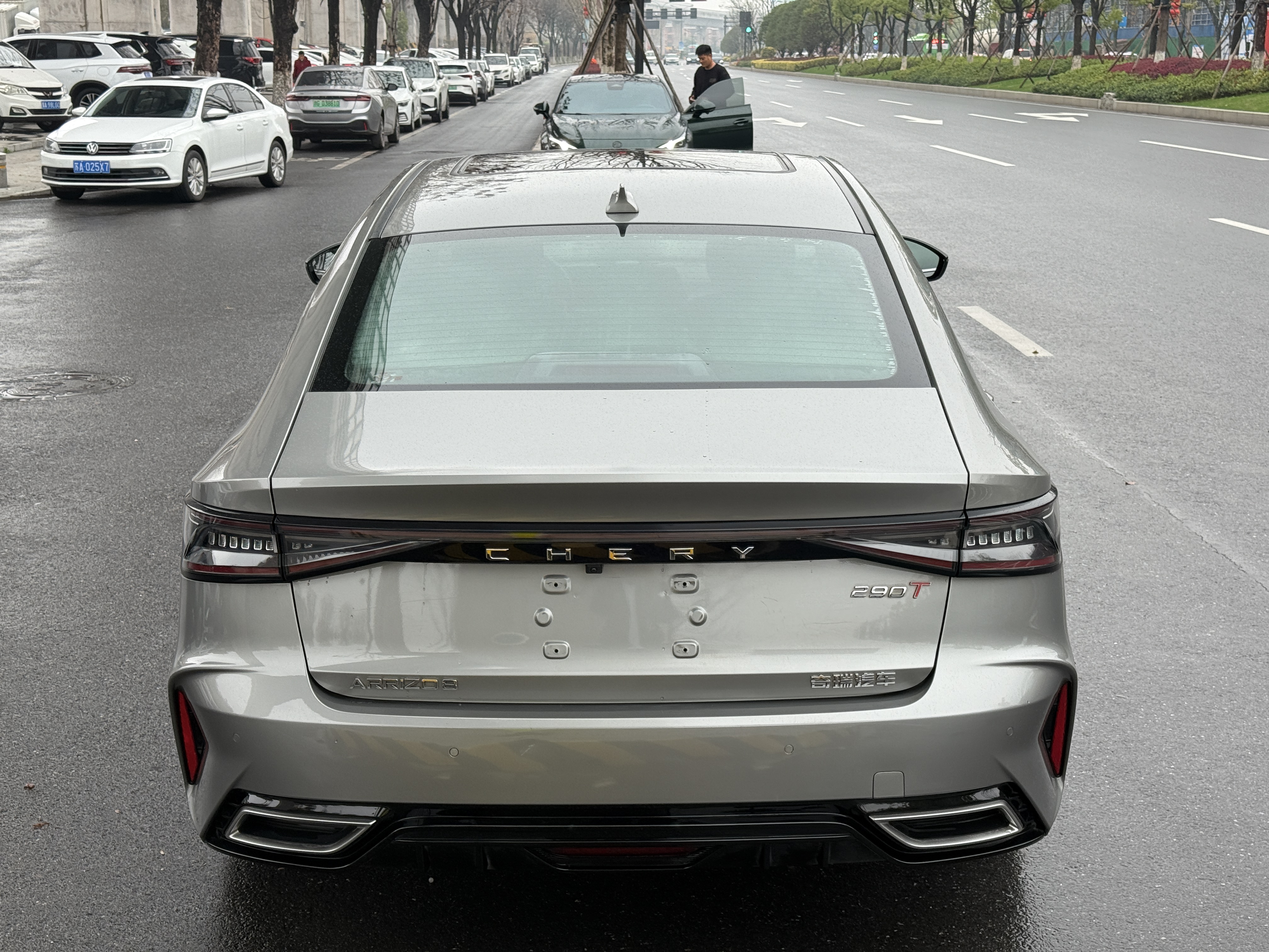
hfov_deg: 39.7
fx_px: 1760
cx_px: 634
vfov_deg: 30.3
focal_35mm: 48
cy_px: 476
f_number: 1.78
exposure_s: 1/615
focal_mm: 6.76
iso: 64
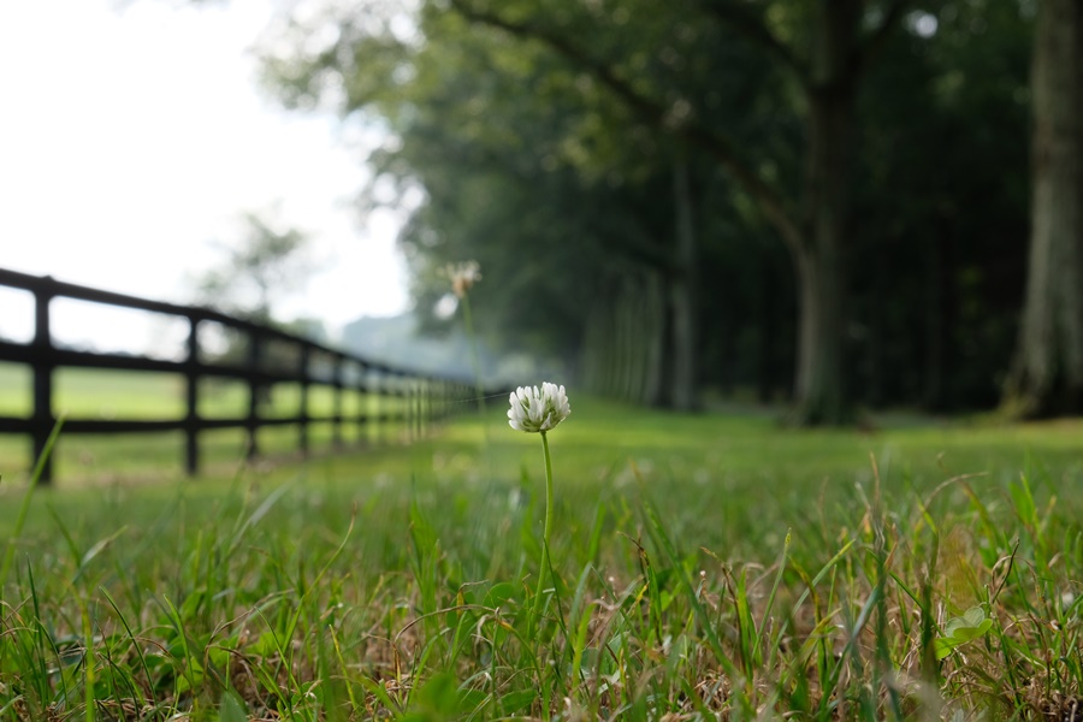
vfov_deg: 29.9
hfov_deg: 43.6
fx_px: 1354
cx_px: 542
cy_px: 361
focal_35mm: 45
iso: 400
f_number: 9
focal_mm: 30.2
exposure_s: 1/160
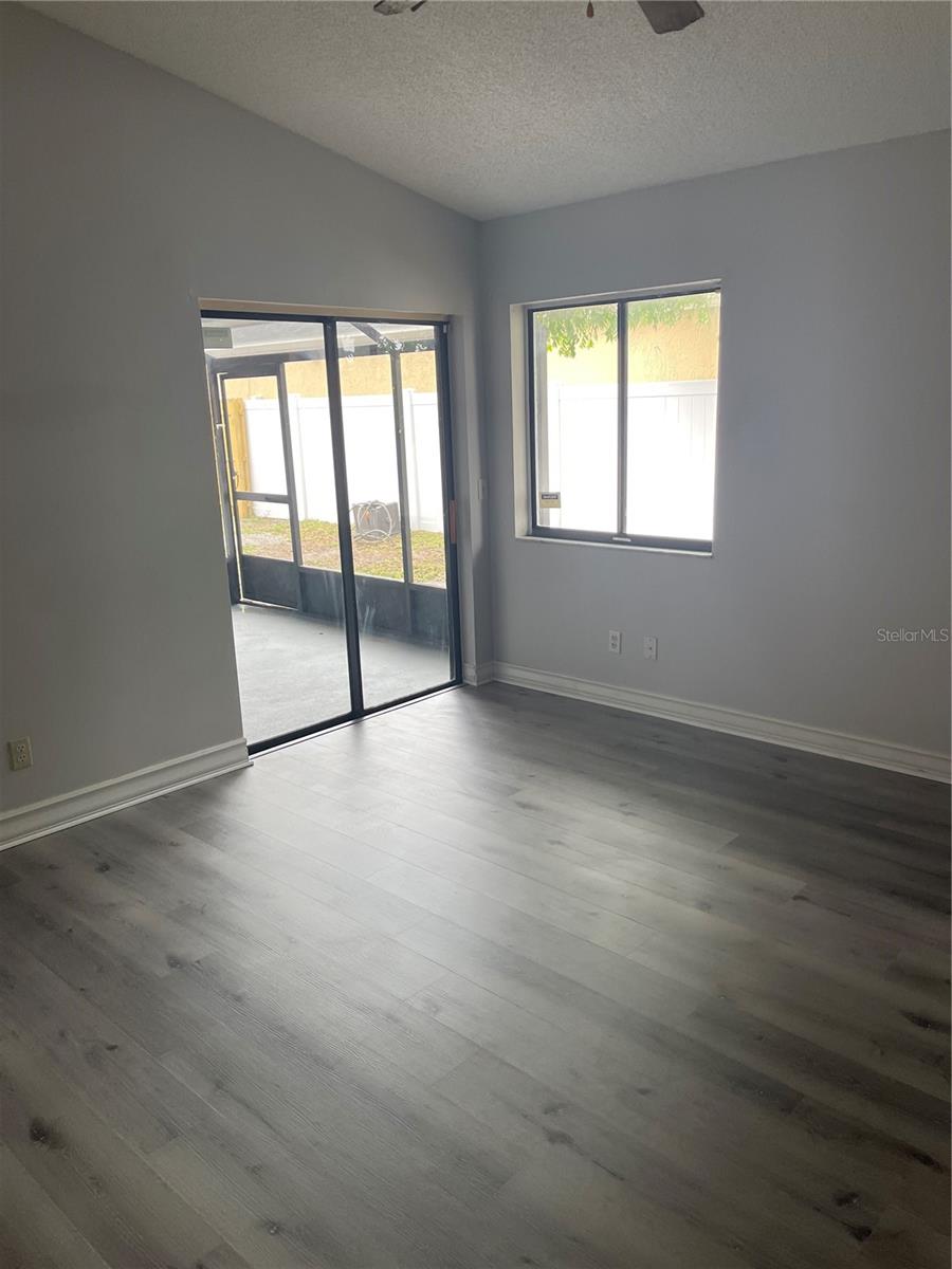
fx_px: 917
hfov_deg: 54.9
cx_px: 476
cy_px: 634
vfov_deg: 69.4
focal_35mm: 25
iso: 64
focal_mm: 5.1
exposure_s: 1/121
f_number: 1.6
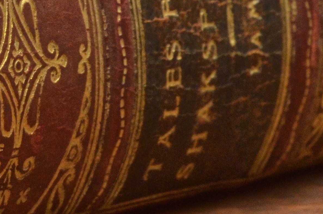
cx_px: -194
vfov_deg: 4.0
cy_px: 3
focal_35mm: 345
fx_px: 3090
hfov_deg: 5.9
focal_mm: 55
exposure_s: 1/125
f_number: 16
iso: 800
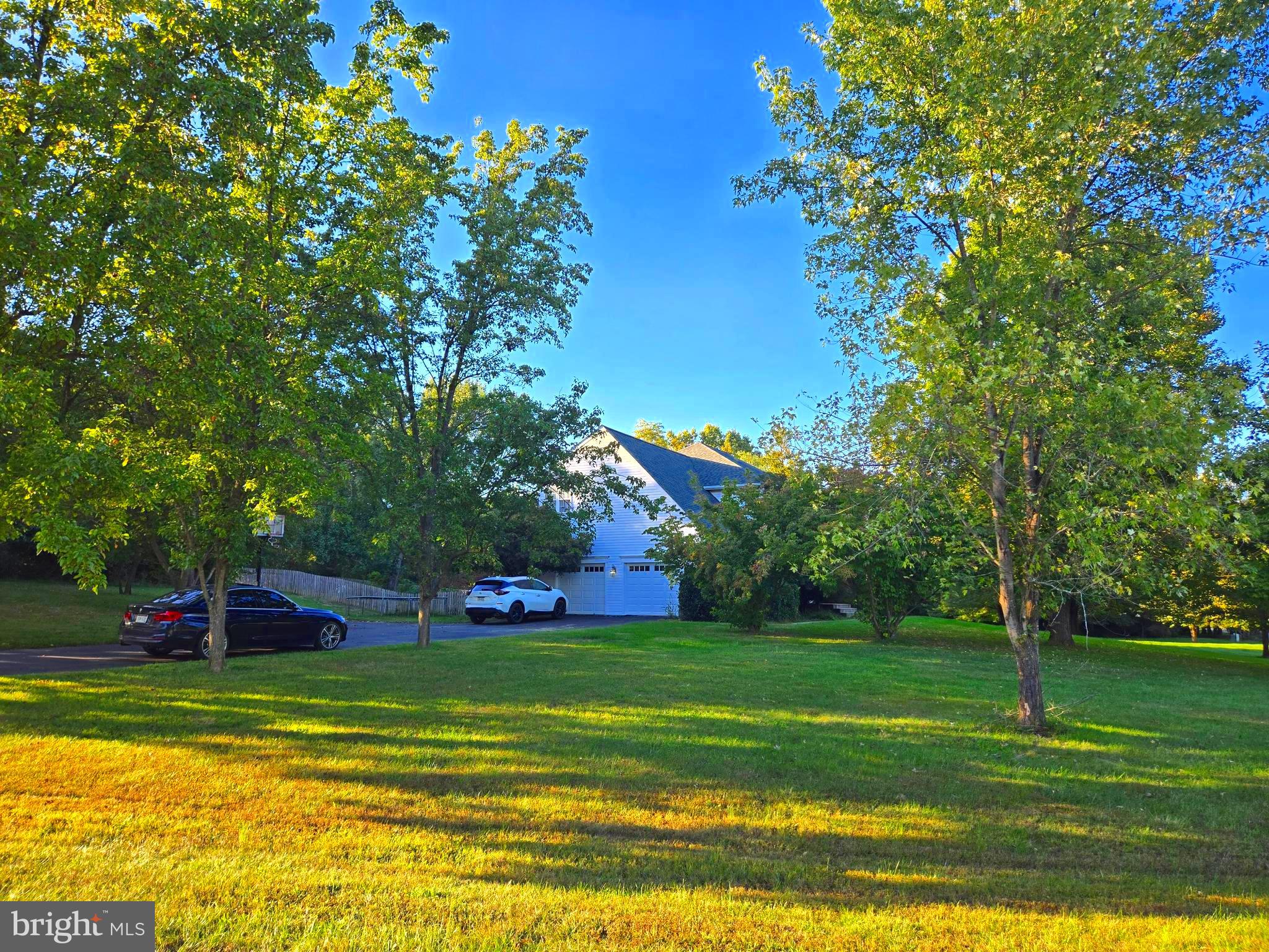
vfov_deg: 58.9
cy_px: 476
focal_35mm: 23
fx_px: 843
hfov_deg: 73.9
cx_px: 634
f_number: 1.8
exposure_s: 1/472
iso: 25
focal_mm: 5.4
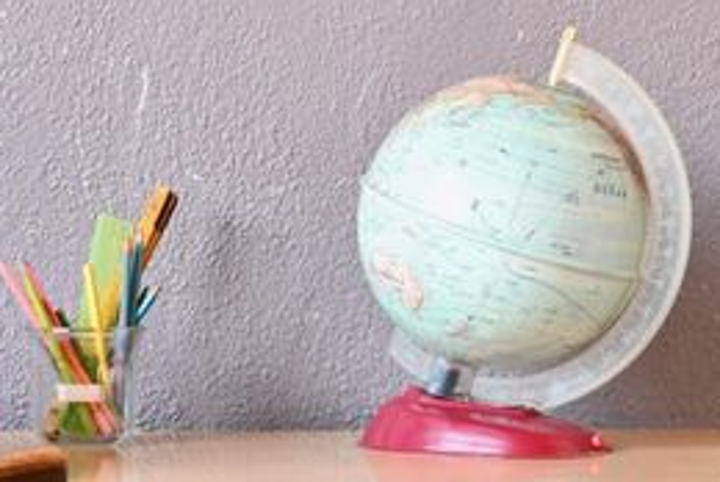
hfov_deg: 11.9
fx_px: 3384
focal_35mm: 169
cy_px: 834
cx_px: -97
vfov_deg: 7.9
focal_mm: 44
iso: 1100
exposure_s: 1/50
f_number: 4
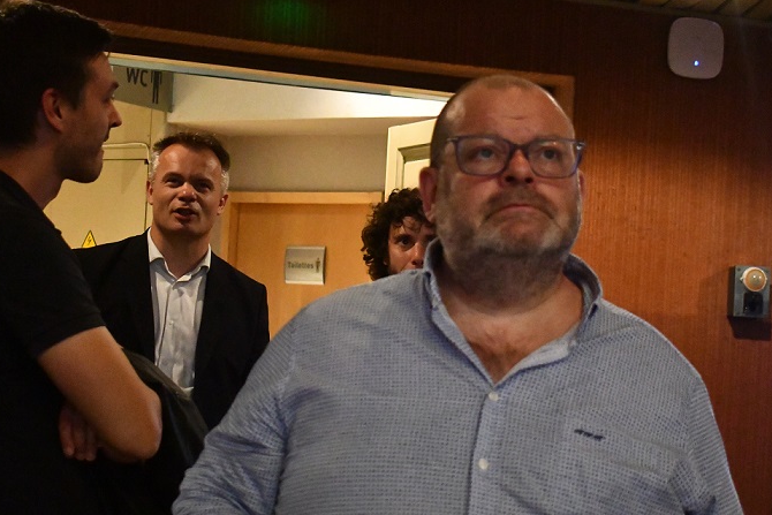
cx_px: 459
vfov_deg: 20.6
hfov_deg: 30.4
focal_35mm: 66
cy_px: 313
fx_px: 1416
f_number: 4.8
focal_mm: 36
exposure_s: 1/100
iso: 16000
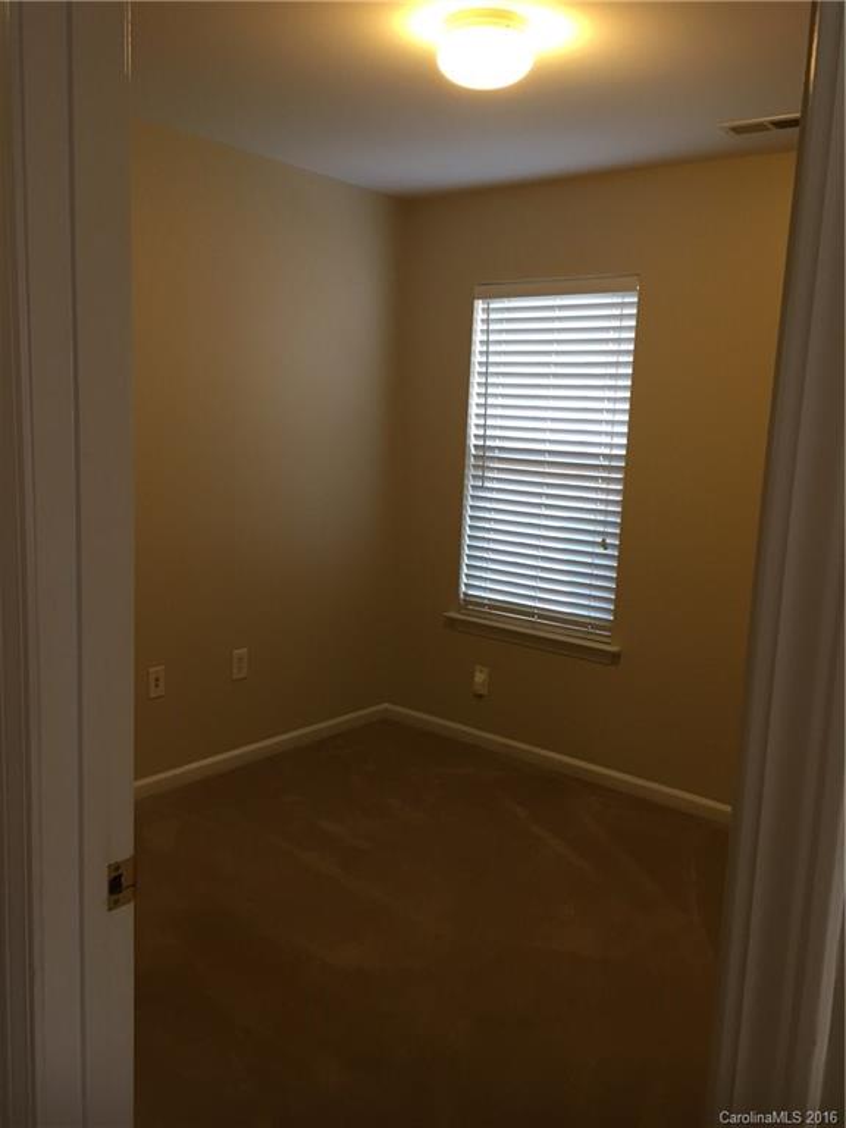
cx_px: 423
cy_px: 564
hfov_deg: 48.2
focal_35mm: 29
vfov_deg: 61.7
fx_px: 945
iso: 64
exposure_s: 1/30
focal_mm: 4.15
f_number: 2.2
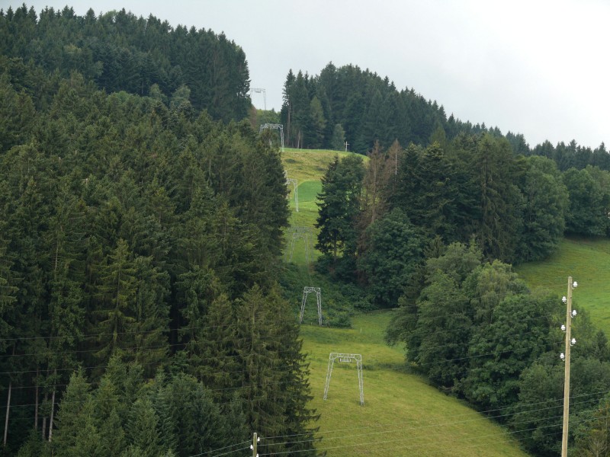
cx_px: 305
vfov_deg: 10.5
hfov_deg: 14.0
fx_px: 2485
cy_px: 228
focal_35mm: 141
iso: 100
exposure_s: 1/125
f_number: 4
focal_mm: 29.9
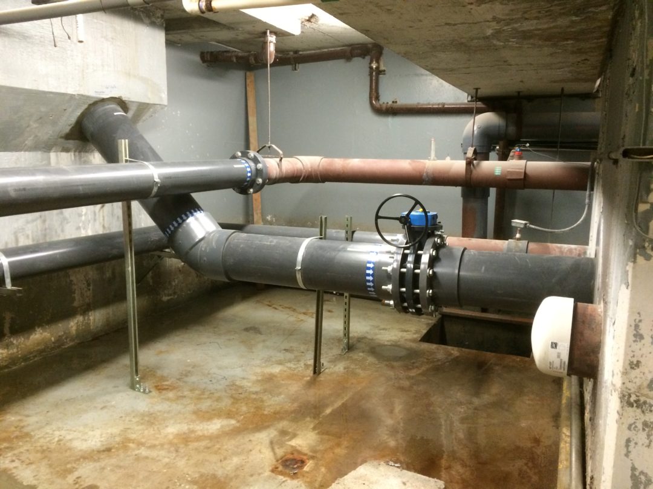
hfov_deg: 61.7
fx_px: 547
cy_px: 244
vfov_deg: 48.2
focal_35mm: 29
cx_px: 326
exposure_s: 1/20
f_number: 2.2
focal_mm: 4.15
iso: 250
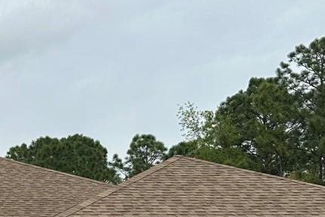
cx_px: -98
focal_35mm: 93
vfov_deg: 14.2
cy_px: 271
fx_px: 840
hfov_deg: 20.1
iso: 80
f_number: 1.78
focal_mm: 6.86
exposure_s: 1/1227
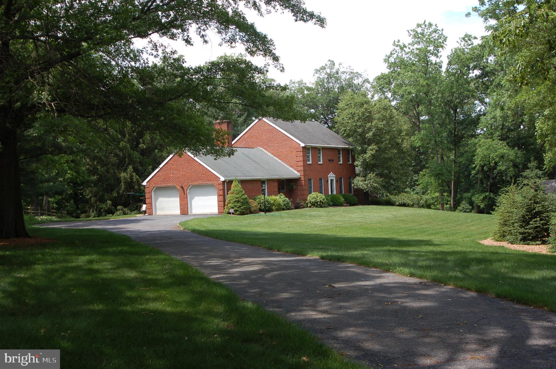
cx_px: 278
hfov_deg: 46.4
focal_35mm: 42
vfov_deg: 31.8
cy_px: 184
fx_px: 648
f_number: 8
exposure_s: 1/250
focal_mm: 28
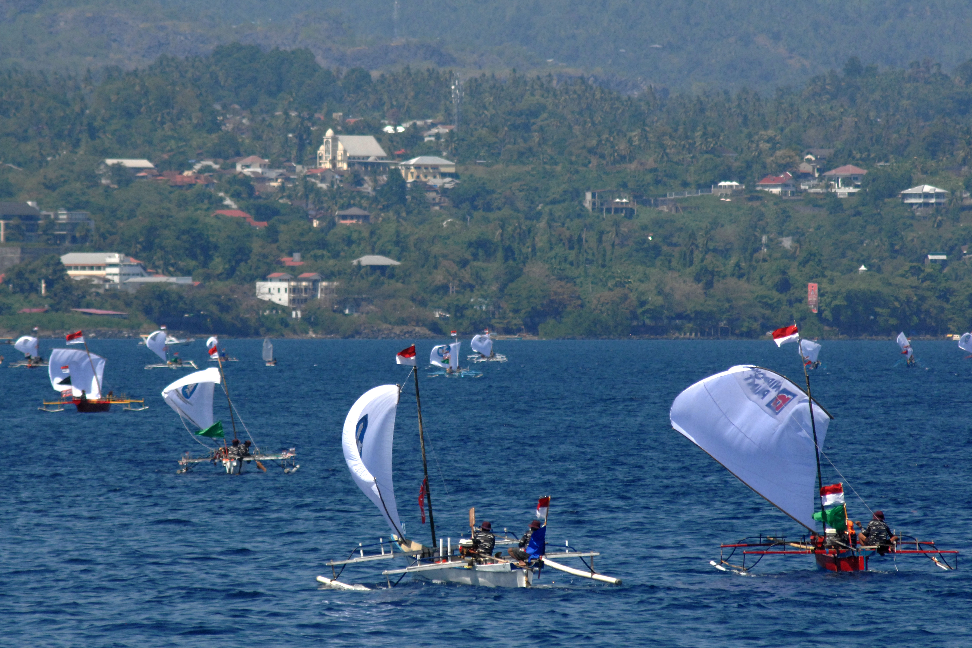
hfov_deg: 4.6
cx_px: 486
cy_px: 324
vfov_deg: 3.1
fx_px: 12149
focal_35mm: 450
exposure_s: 1/2000
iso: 400
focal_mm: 300
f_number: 8
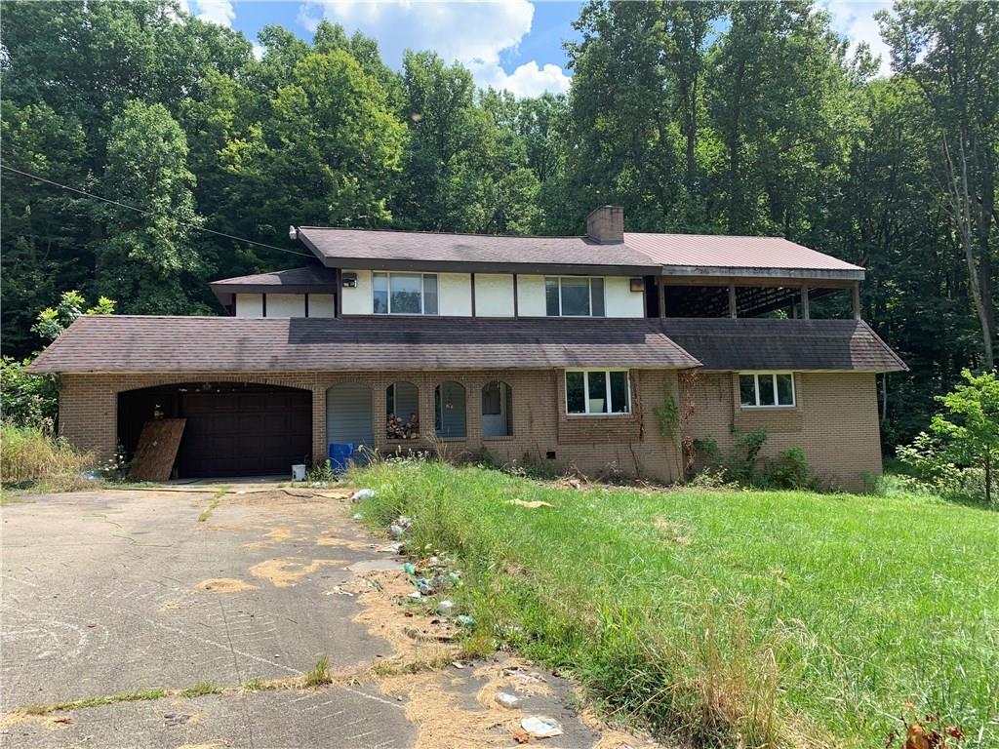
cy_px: 374
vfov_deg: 53.1
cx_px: 500
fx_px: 750
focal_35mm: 26
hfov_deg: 67.3
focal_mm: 4.25
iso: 25
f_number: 1.8
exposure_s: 1/1111
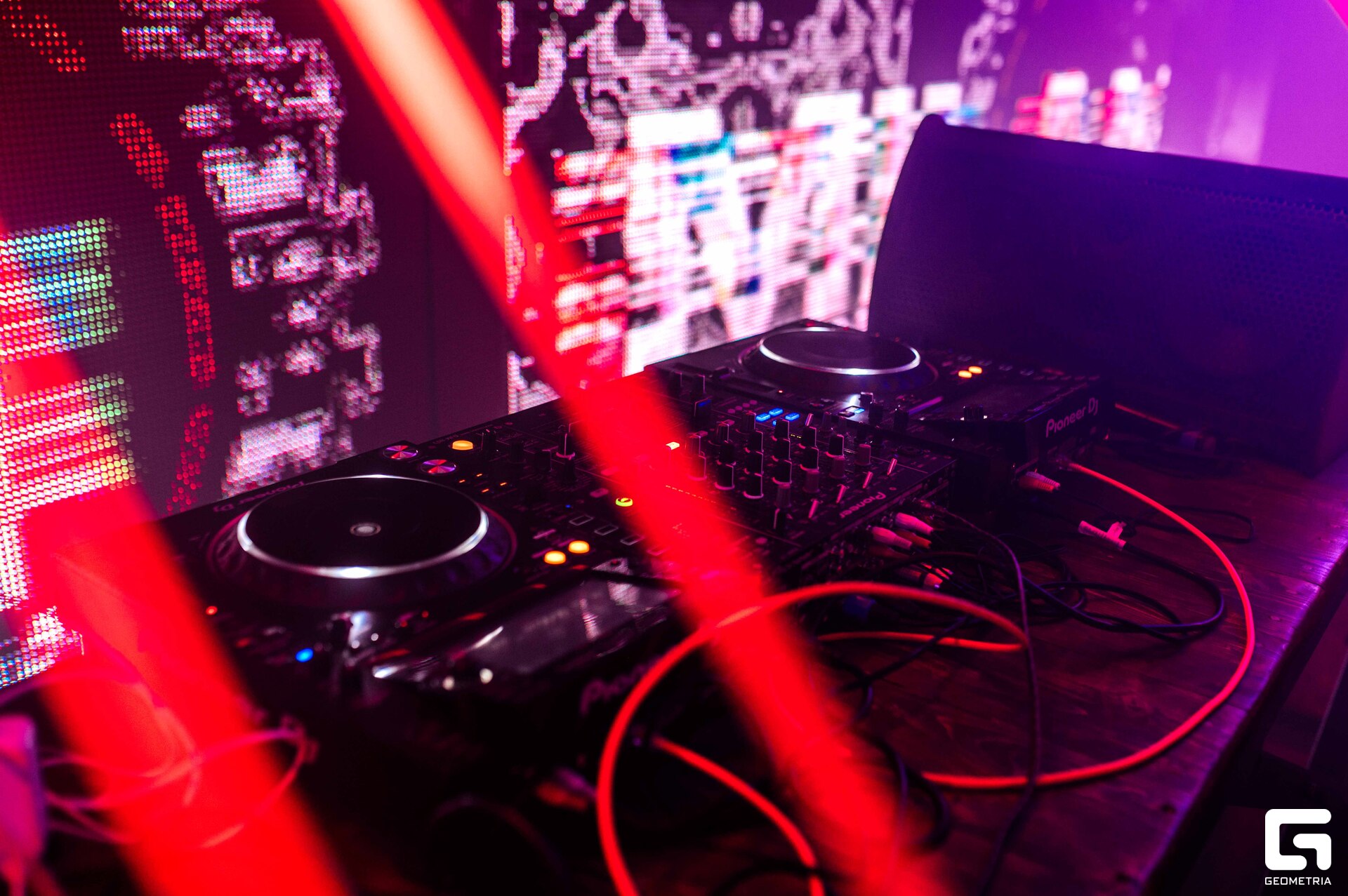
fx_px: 1310
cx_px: 674
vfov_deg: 37.8
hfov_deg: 54.5
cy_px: 448
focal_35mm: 35
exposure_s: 1/100
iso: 640
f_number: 2.5
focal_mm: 35
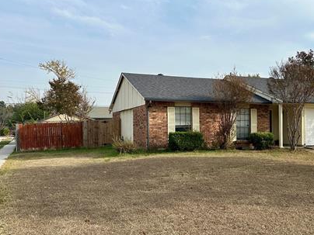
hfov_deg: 47.7
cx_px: 224
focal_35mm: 38
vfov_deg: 37.7
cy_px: 128
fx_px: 345
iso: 80
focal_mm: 6.86
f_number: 1.78
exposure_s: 1/3861
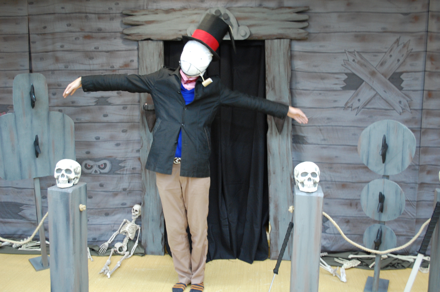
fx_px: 440
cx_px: 220
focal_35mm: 36
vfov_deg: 36.8
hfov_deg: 53.2
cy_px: 146
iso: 800
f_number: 4.2
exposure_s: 1/8
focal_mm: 24
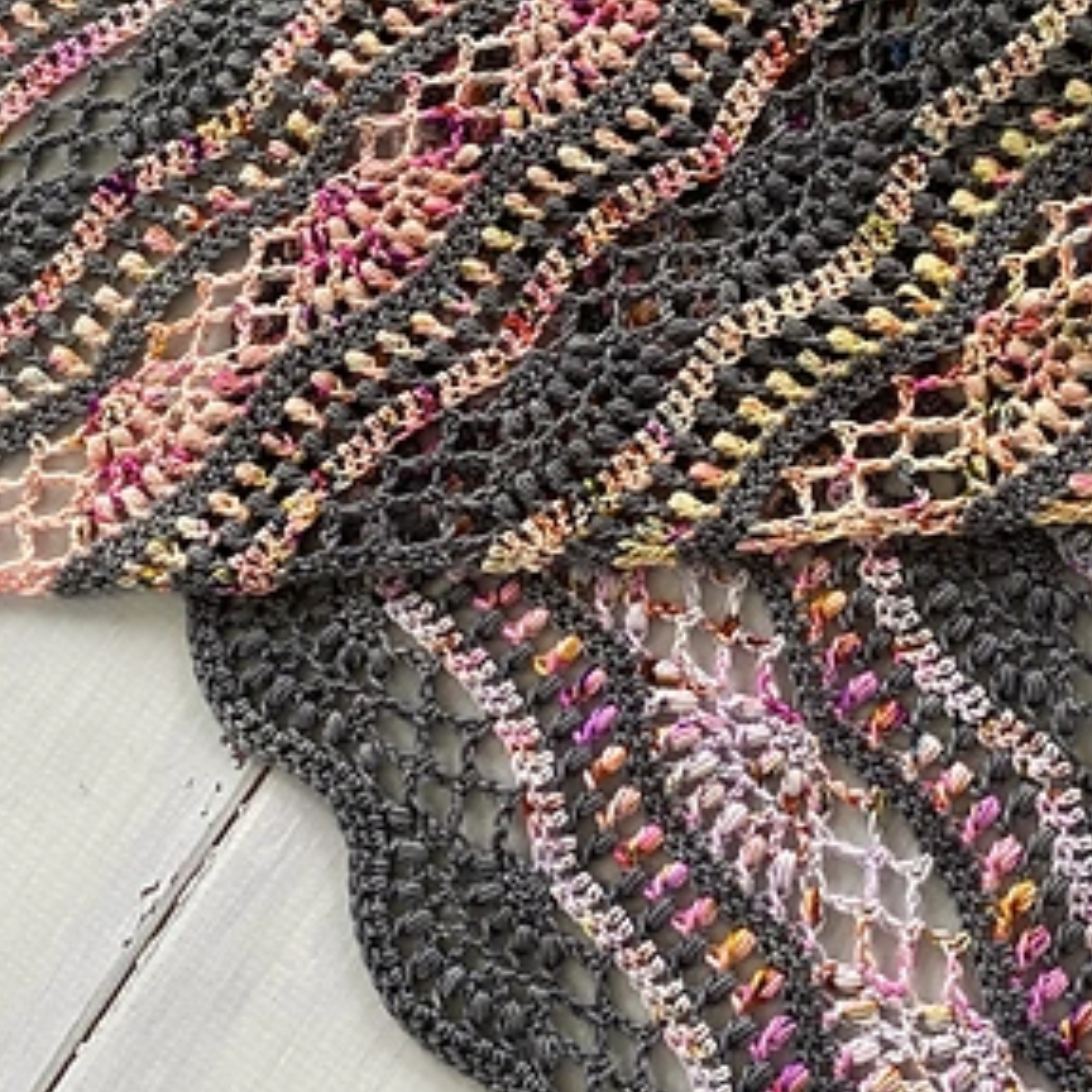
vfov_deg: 33.2
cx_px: 736
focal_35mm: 51
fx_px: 1820
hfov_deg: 33.1
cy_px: 410
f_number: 1.8
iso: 125
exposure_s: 1/111
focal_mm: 4.25
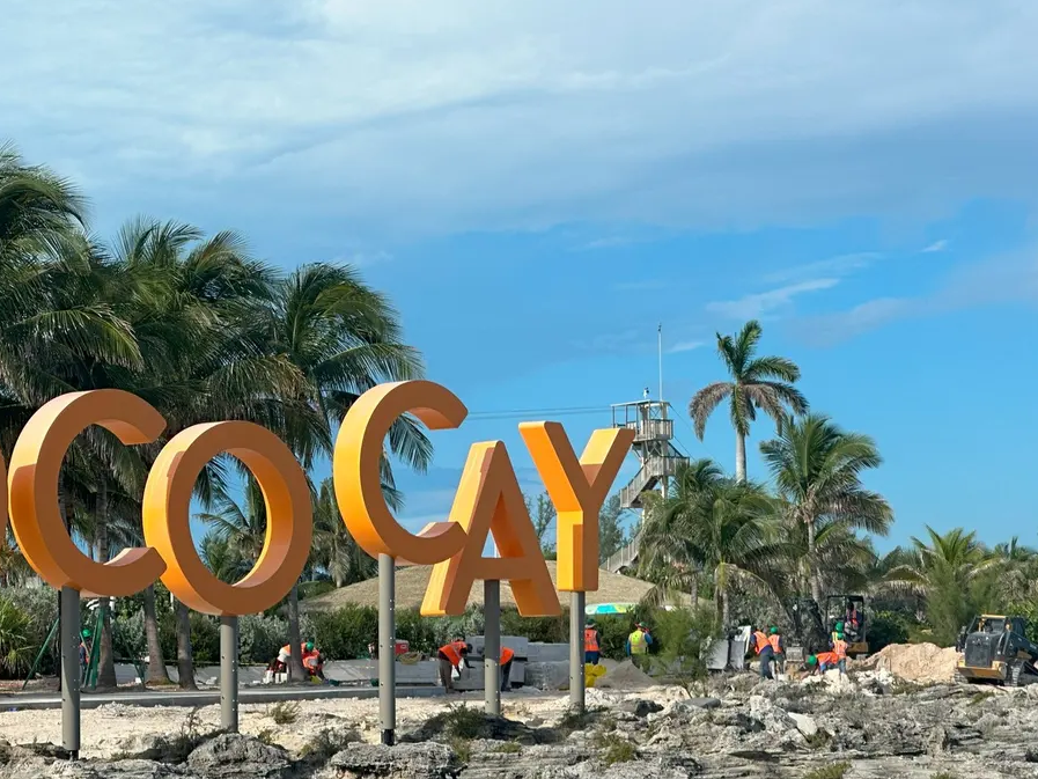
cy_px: 501
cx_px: 356
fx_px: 3089
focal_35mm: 103
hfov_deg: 19.0
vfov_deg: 14.4
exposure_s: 1/1119
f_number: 2.8
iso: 32
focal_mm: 9
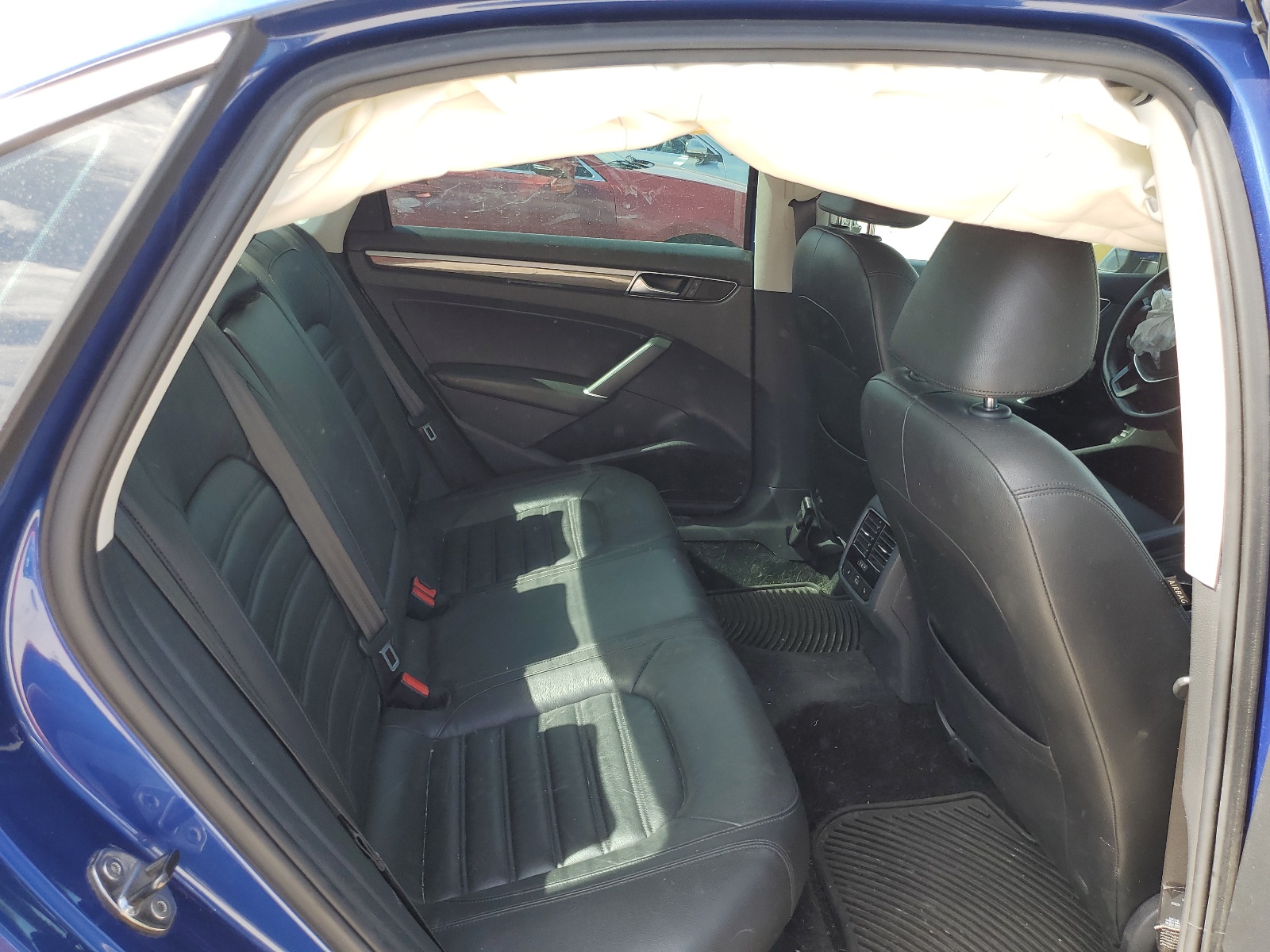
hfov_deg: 67.3
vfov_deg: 53.1
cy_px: 476
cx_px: 635
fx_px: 954
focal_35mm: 26
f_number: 1.5
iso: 50
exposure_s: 1/357
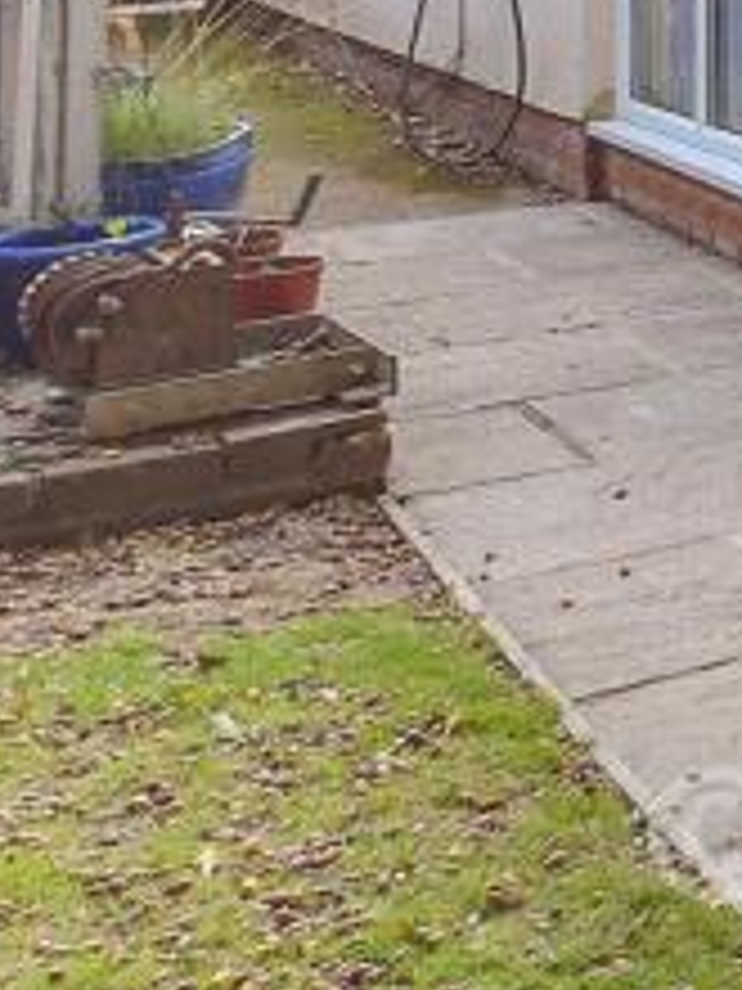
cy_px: -223
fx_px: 1915
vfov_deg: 25.7
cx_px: 2141
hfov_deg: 12.0
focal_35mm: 67
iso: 160
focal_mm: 10
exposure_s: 1/100
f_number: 8
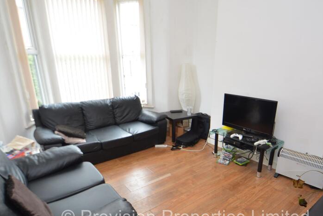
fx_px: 197
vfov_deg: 56.6
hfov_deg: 78.1
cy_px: 134
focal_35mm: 22
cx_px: 185
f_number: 4
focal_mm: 10
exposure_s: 1/60
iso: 400
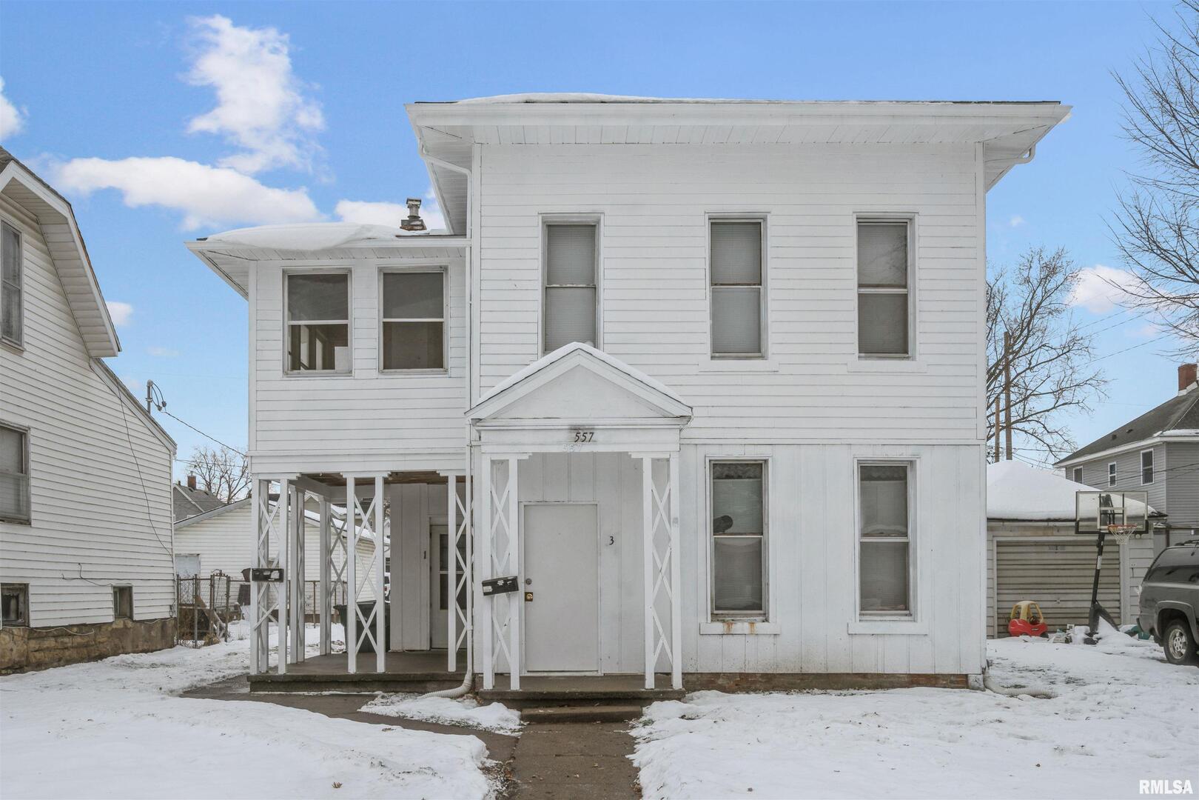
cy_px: 400
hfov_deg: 61.9
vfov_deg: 43.6
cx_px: 600
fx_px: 999
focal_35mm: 30
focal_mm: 30
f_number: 9
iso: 400
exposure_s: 1/800
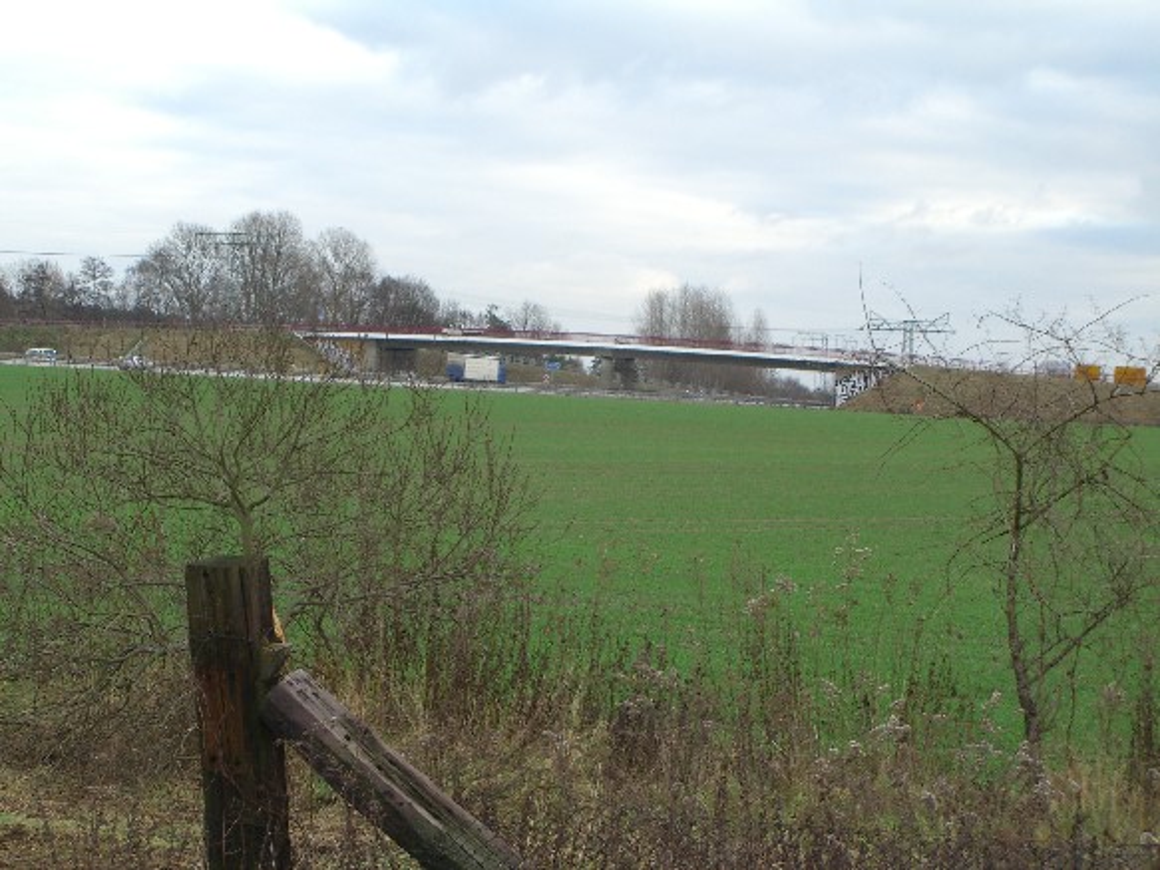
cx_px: 580
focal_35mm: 114
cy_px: 435
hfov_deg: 17.3
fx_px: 3819
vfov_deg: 13.0
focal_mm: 23.7
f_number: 5.1
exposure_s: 1/100
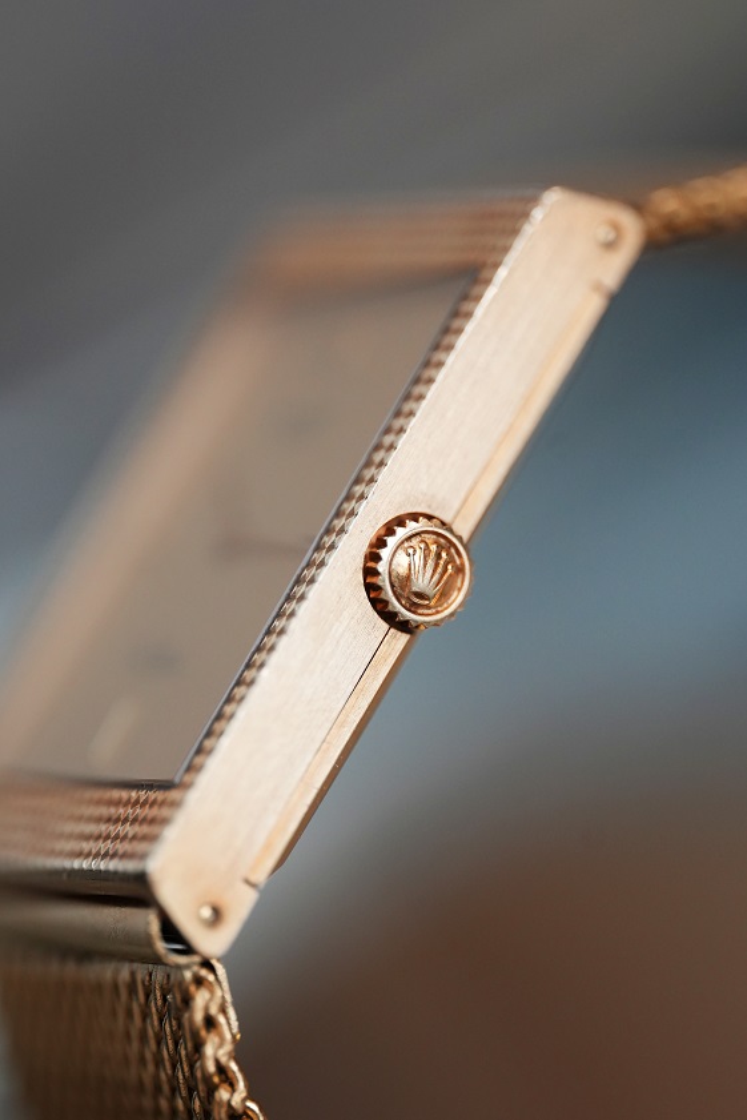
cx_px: 374
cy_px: 560
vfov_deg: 19.5
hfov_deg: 13.0
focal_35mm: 105
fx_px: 3267
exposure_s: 1/250
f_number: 2.8
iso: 1600
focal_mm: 105
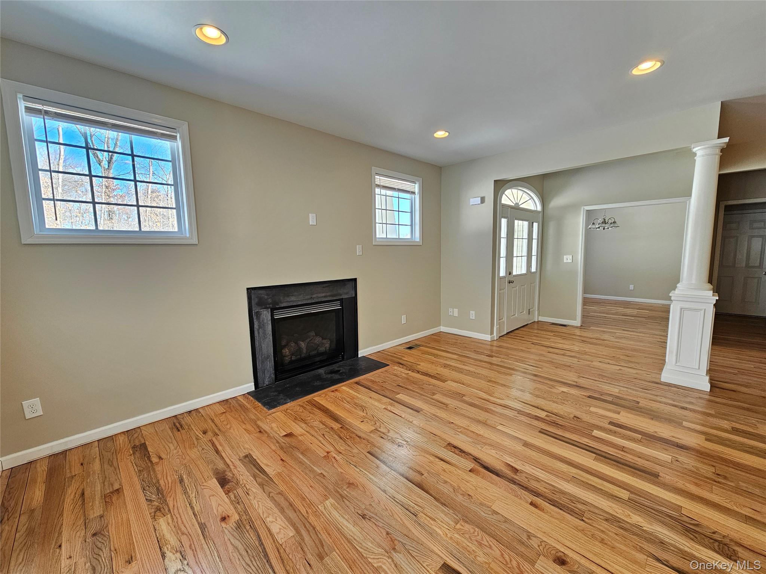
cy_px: 287
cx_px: 383
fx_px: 288
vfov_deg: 89.9
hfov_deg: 106.2
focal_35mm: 13
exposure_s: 1/60
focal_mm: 2.2
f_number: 2.2
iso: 80
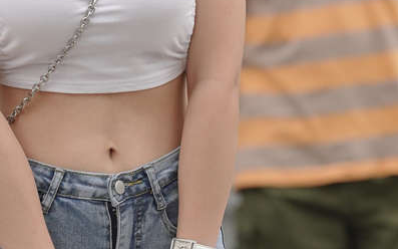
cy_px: 246
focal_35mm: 624
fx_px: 6767
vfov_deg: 2.1
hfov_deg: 3.4
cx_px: 64
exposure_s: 1/1000
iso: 500
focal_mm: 135
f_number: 3.2
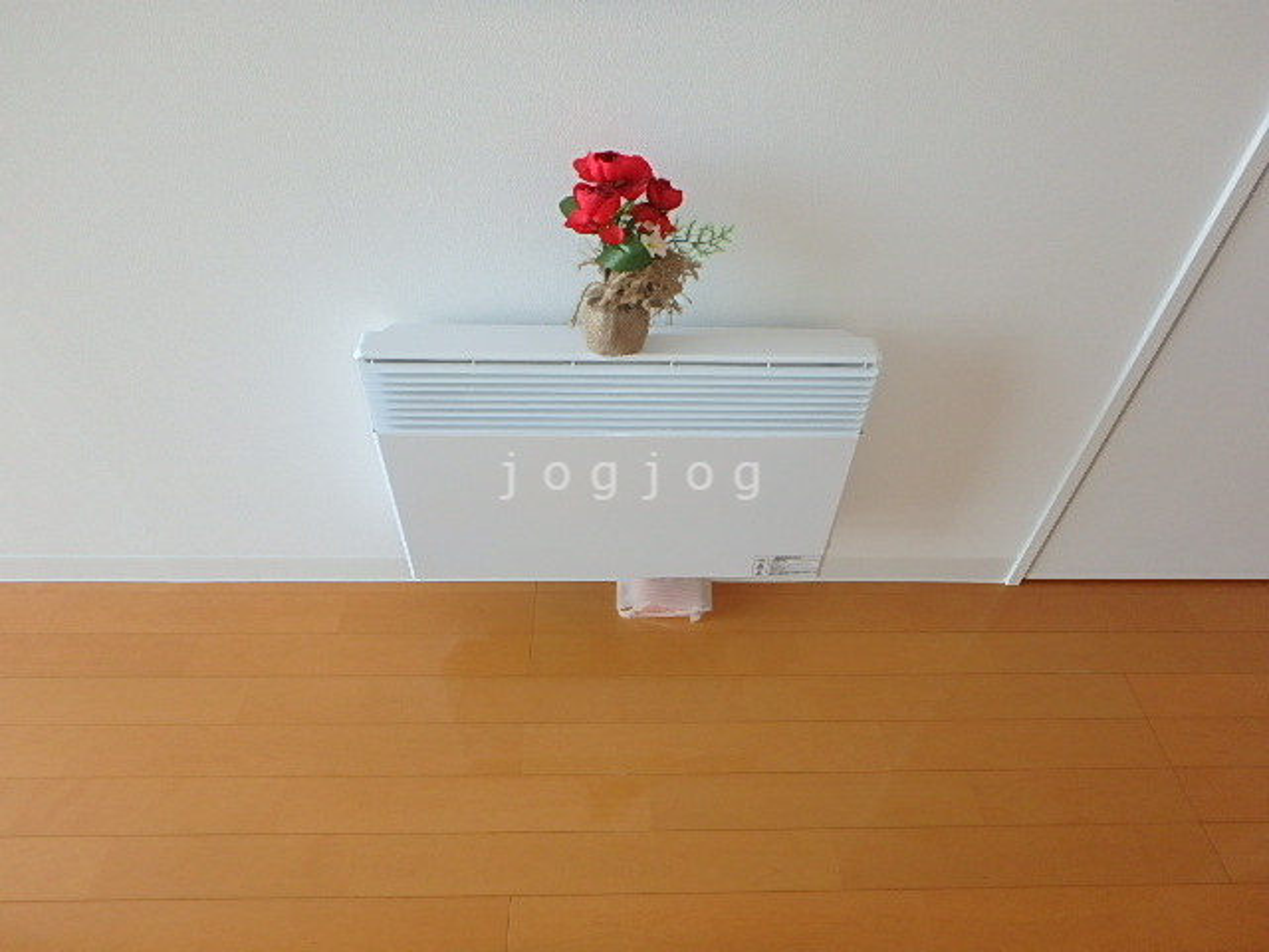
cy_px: 476
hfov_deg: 79.0
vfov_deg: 63.4
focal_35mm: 21
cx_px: 634
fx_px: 770
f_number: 3.5
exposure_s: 1/50
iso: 200
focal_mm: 3.7
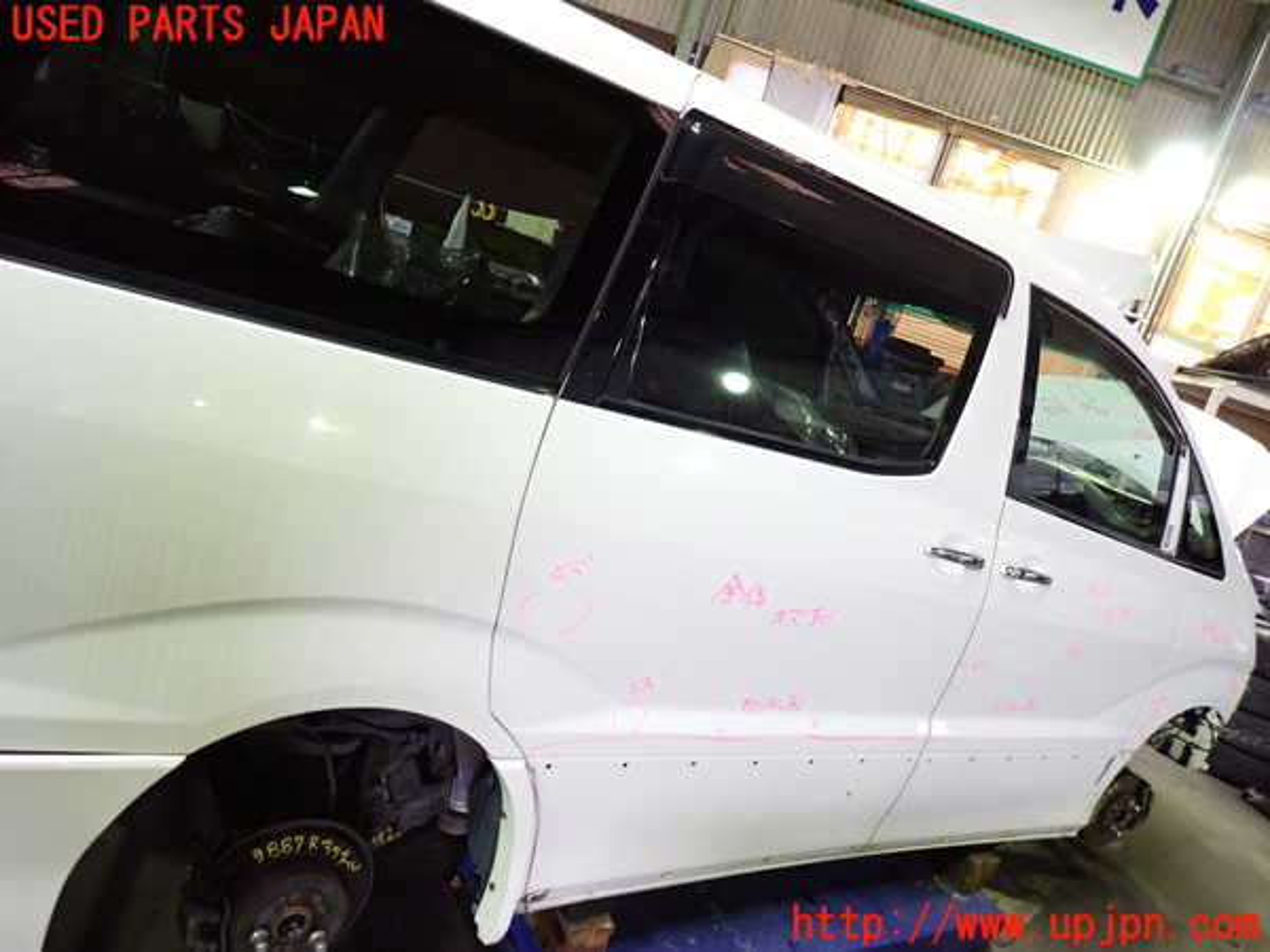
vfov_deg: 54.9
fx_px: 917
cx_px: 635
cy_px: 476
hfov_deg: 69.4
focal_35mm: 25
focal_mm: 4.5
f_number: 2
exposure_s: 1/30
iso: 320
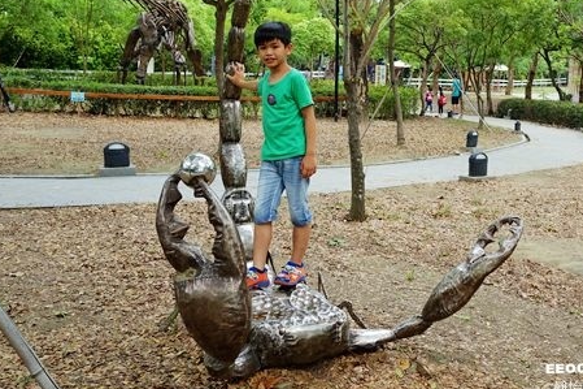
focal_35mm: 42
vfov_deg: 31.5
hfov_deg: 45.8
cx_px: 380
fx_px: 680
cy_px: 118
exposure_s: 1/160
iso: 125
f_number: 4
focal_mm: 10.51
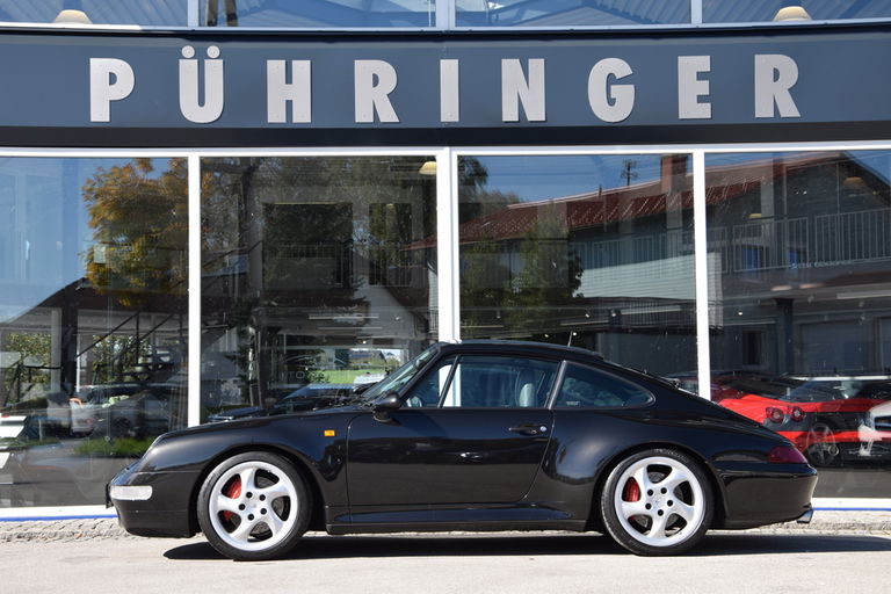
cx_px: 446
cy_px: 297
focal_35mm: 60
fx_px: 1485
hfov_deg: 33.4
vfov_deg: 22.6
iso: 200
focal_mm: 40
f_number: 8
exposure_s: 1/250
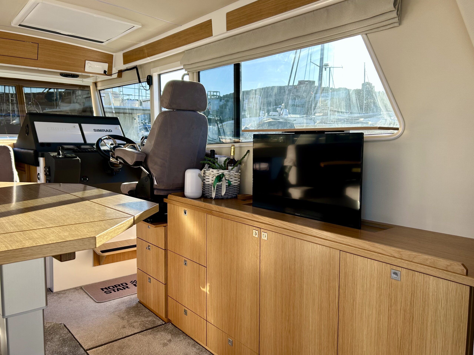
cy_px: 178
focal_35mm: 26
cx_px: 237
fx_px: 356
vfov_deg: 53.1
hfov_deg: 67.3
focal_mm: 5.7
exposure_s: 1/452
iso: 50
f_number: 1.5
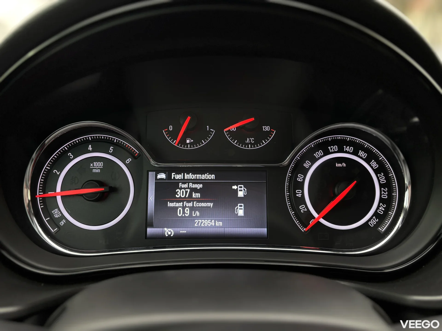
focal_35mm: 26
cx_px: 221
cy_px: 166
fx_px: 332
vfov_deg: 53.1
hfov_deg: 67.3
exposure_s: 1/75
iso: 125
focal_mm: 5.96
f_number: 1.6
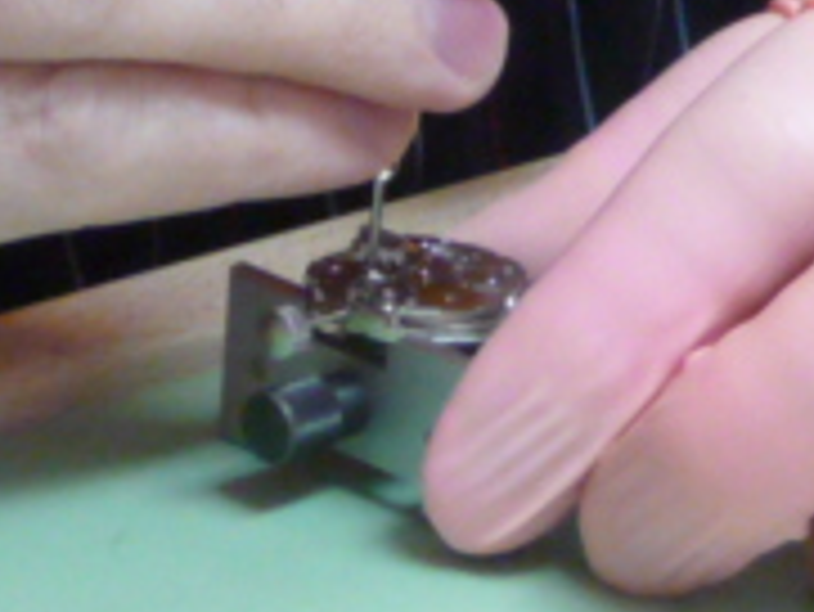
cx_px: 463
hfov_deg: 5.2
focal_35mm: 381
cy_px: -212
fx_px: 8965
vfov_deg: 3.9
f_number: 4.5
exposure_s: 1/30
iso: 400
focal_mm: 11.3
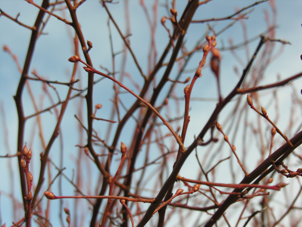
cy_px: 114
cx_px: 151
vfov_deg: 15.7
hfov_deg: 20.9
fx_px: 820
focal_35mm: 94
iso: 50
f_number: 3.6
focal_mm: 24
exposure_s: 1/380
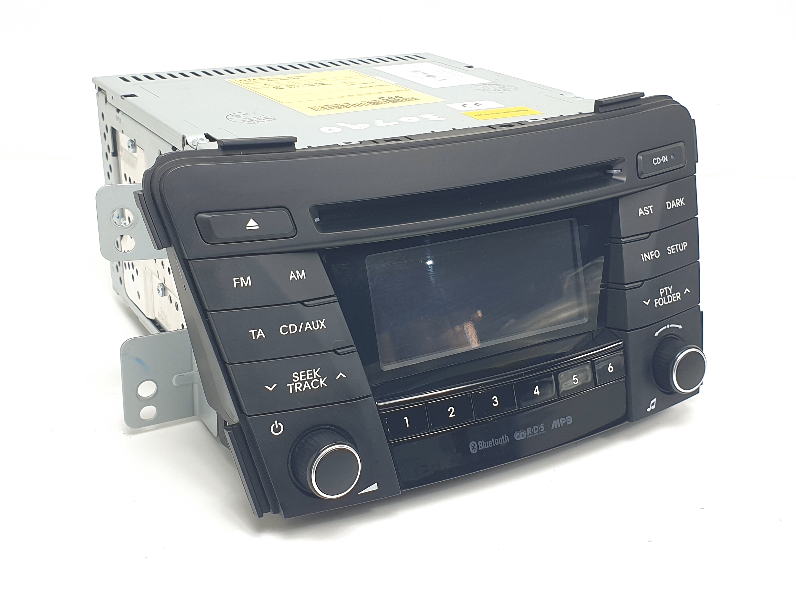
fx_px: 598
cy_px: 298
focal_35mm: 26
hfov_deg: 67.3
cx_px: 398
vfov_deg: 53.1
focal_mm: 4.3
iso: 50
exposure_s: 1/148
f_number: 2.4
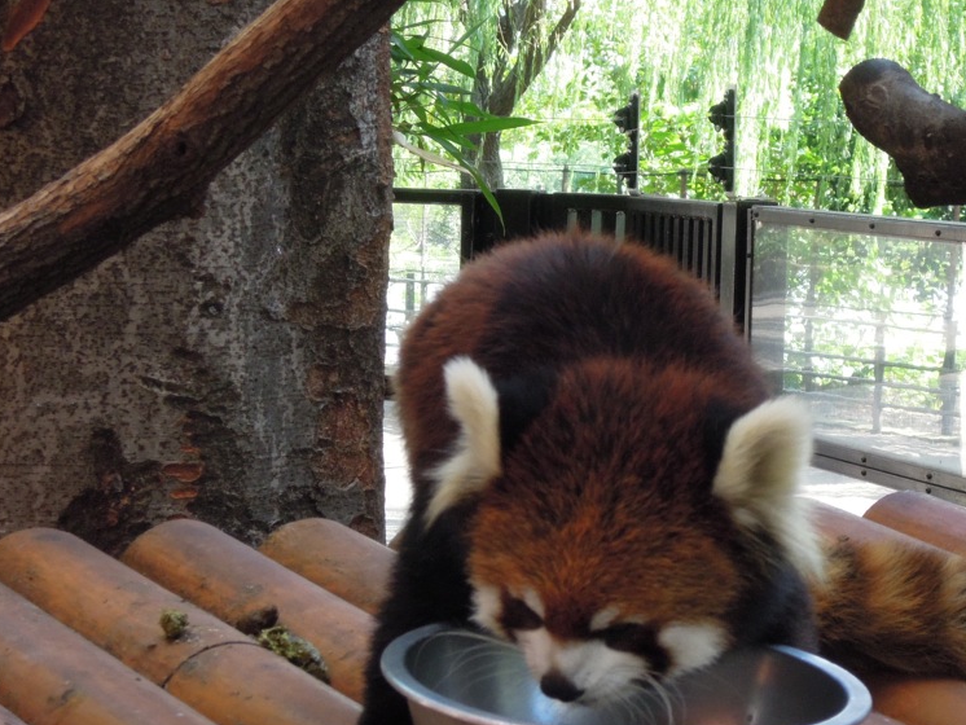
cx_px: 641
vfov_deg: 11.1
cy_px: 416
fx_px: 3741
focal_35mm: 134
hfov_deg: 14.7
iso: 400
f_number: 5.5
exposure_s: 1/80
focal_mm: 17.9
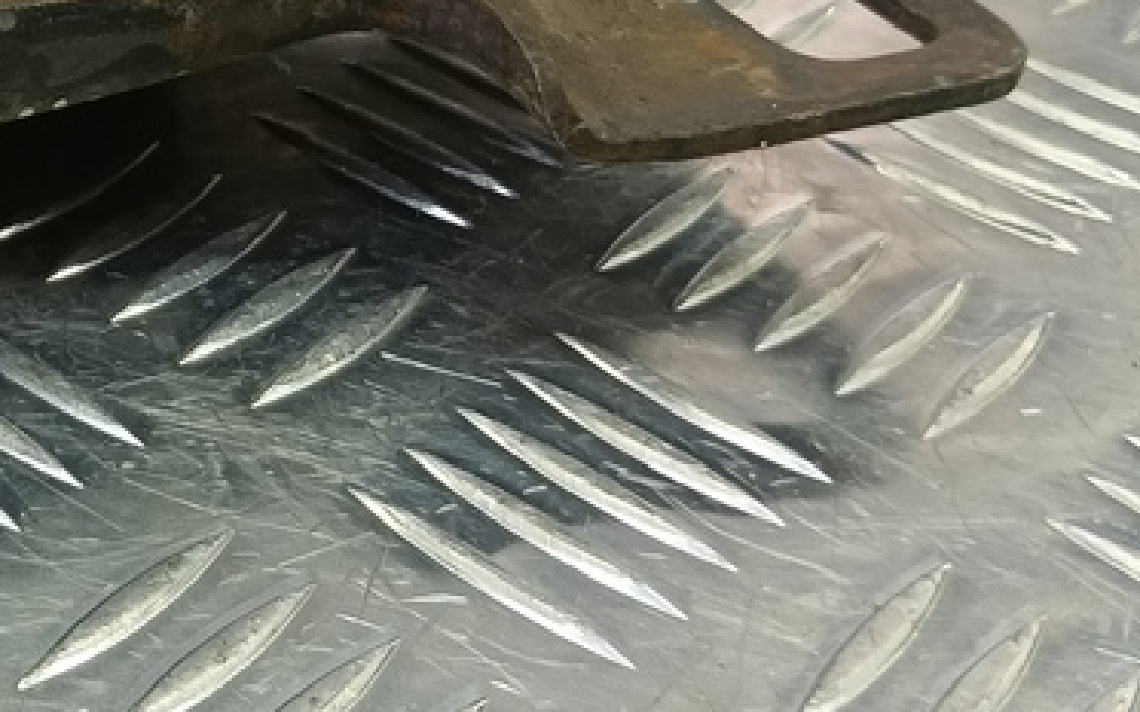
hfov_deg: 26.5
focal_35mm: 67
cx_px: -303
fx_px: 2081
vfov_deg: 19.0
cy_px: 28
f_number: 1.6
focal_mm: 4.11
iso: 150
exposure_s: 1/50
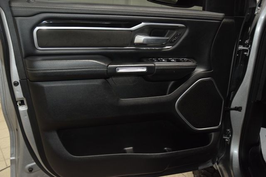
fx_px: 266
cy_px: 88
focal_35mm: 36
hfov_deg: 53.1
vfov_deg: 36.9
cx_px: 133
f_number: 3.8
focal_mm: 24
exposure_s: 1/60
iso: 1250
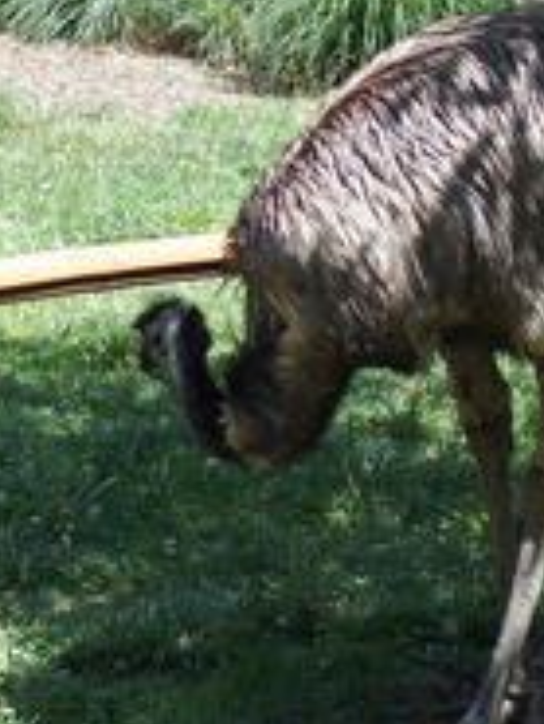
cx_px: 305
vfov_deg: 9.5
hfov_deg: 7.2
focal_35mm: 207
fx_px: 4332
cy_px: 172
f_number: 3.5
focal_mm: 17.8
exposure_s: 1/400
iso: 100
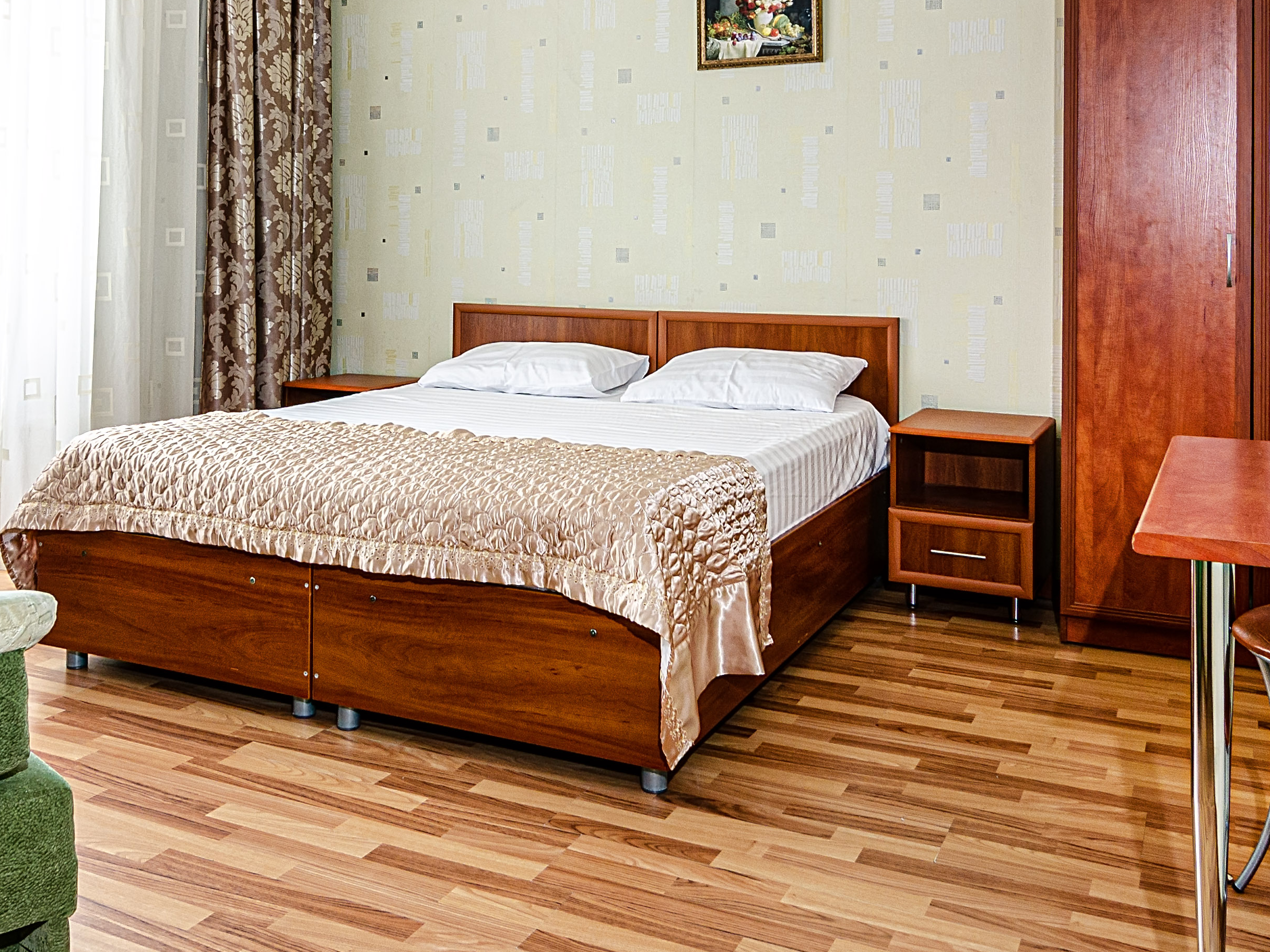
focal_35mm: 35
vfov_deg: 39.4
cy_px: 214
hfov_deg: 52.4
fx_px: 1284
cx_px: 532
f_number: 9
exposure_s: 2.5
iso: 200
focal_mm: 12
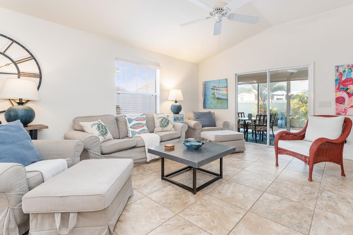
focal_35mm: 17
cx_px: 189
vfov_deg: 70.0
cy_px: 100
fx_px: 167
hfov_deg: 93.1
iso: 500
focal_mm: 14
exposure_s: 1/6
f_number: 7.1
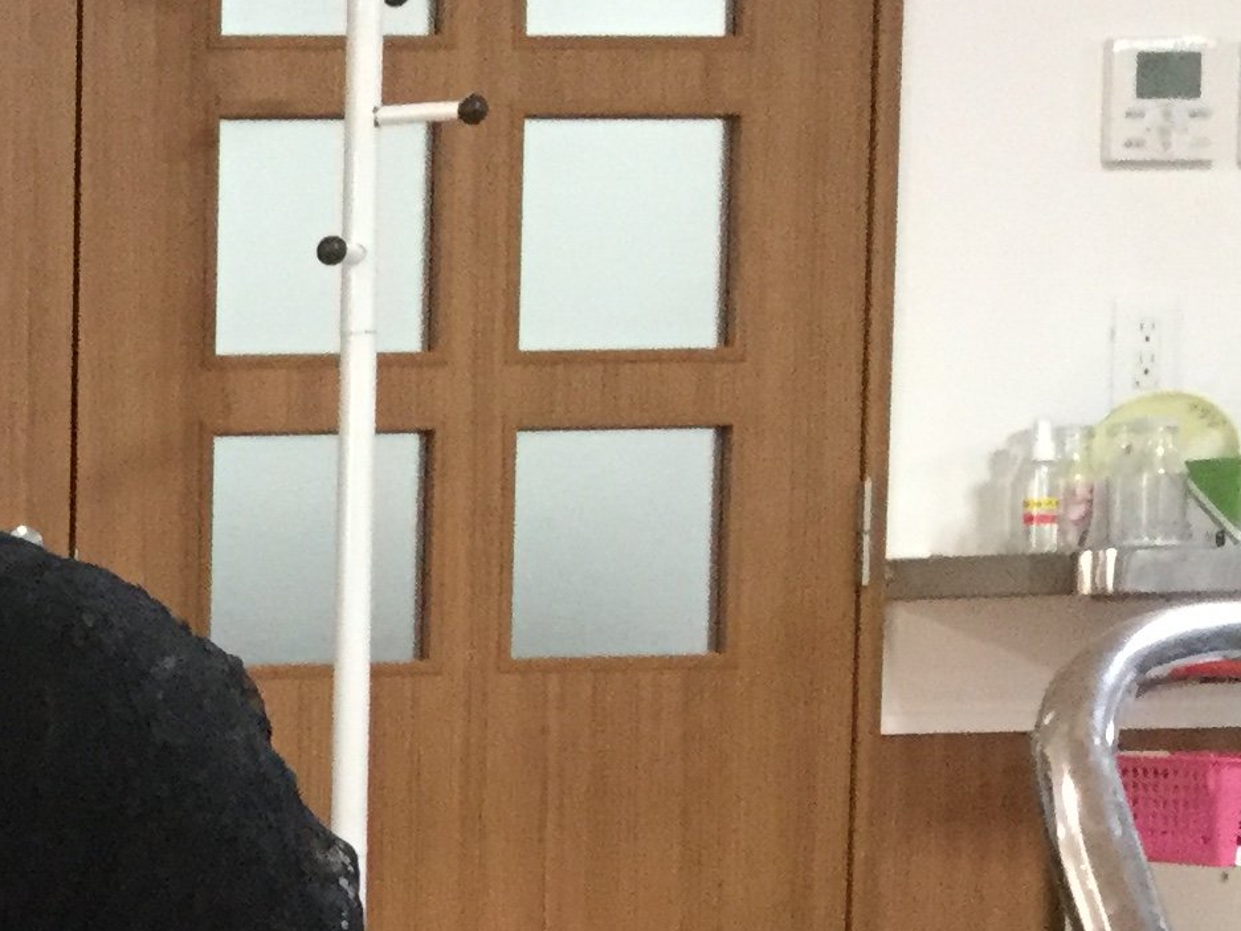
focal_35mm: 108
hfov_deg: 16.3
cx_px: -719
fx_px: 3872
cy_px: 1135
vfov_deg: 13.3
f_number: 2.4
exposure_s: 1/30
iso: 125
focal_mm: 3.3
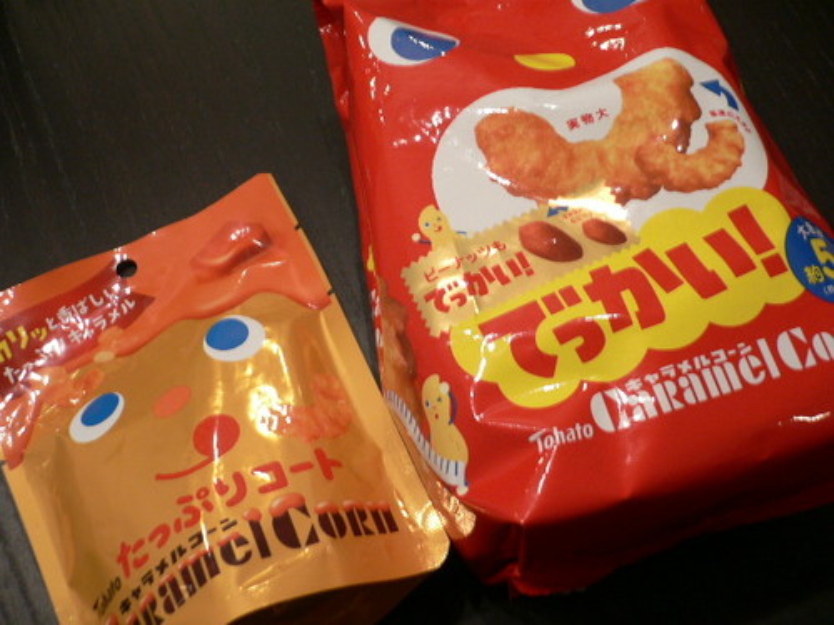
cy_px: 312
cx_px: 417
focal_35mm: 35
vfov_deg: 40.7
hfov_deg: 52.6
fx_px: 843
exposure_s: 1/10
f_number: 2.8
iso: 100
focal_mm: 5.8
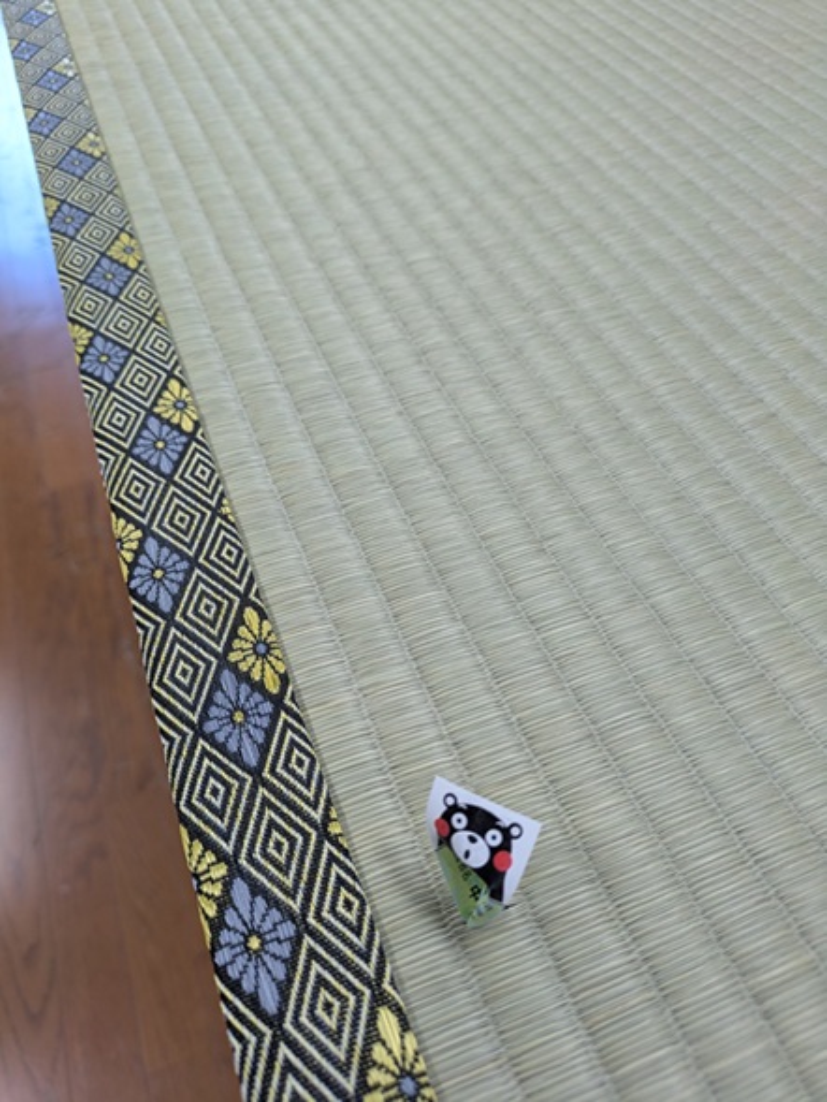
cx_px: 414
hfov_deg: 54.9
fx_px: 796
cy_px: 551
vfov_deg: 69.4
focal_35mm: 25
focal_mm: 5.43
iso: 145
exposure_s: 1/60
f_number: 1.89
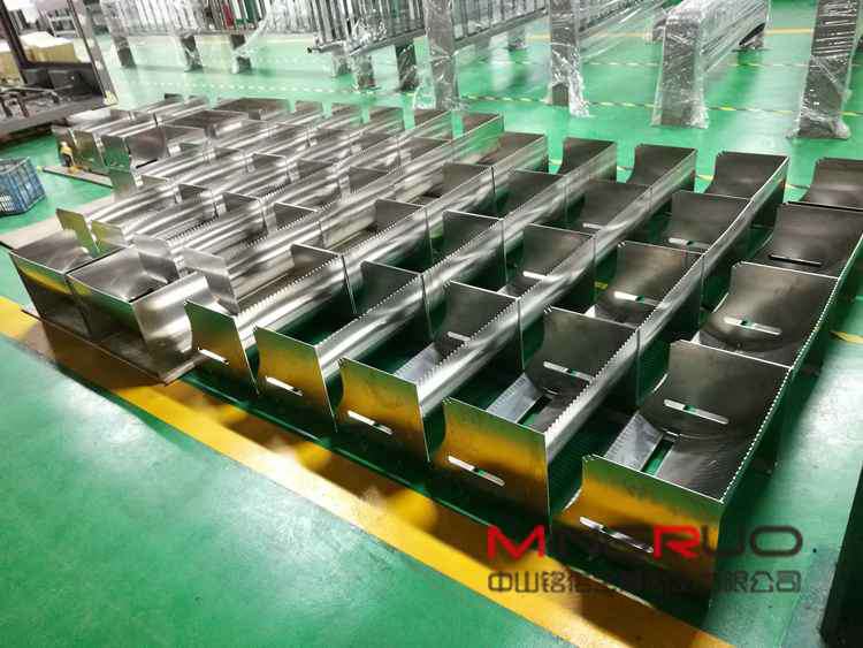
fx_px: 673
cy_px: 324
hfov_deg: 65.3
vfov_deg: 51.4
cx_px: 432
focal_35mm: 27
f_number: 2.2
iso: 500
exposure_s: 1/20
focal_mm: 4.5
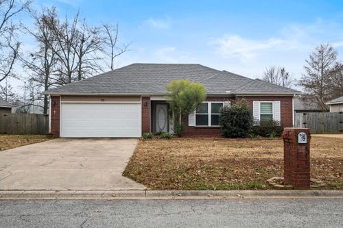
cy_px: 114
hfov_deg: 55.8
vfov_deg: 38.9
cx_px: 172
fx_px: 324
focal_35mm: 34
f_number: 5
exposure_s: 1/40
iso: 200
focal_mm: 22.9
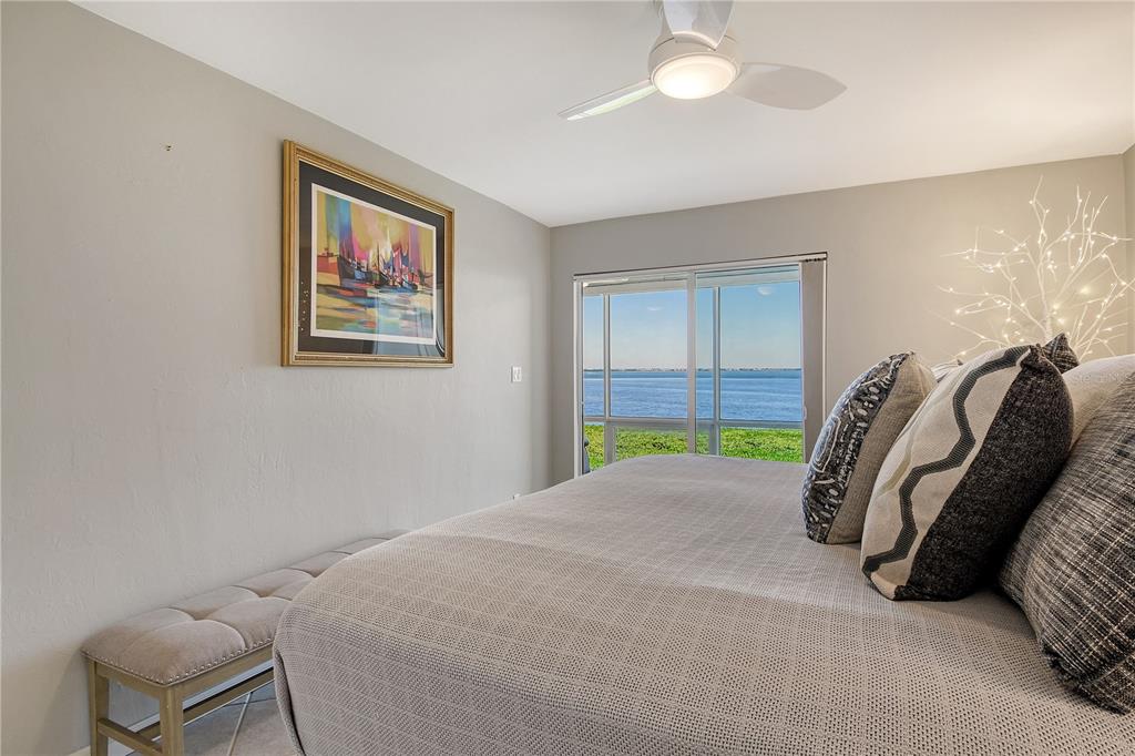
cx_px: 568
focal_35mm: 18
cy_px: 378
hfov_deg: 90.0
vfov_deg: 67.3
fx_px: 567
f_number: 9
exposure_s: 1/400
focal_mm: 12
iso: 640
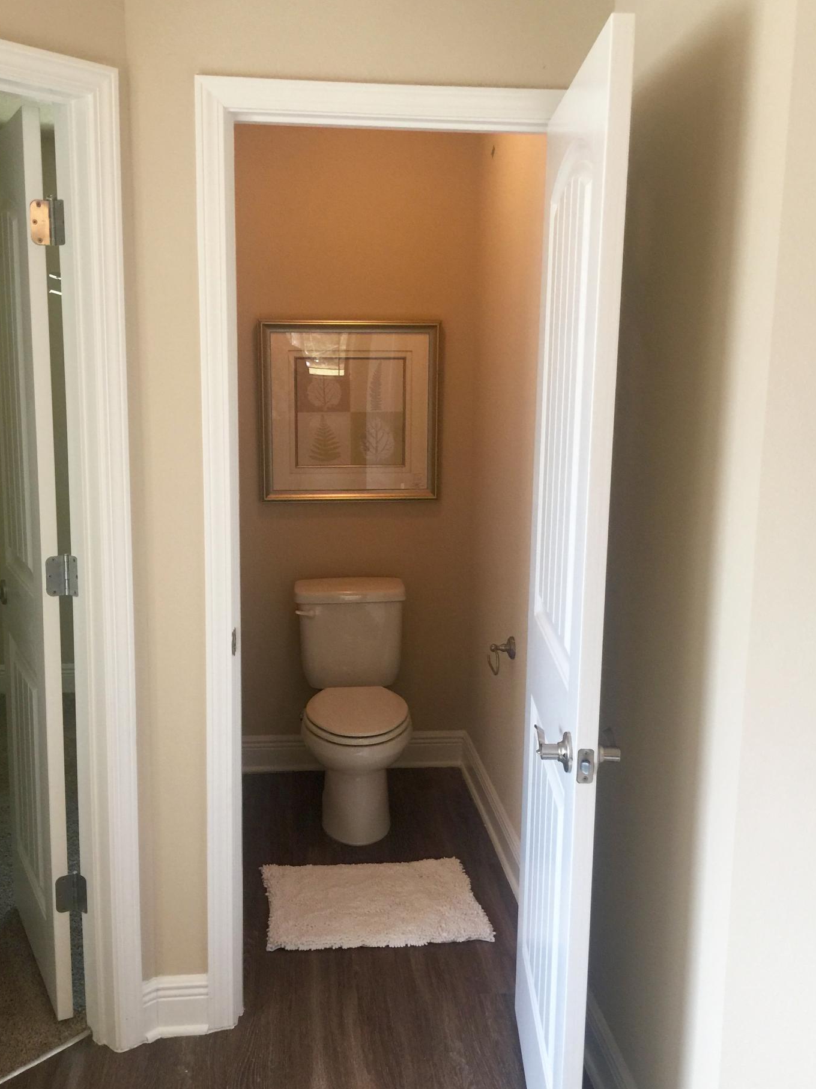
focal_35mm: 32
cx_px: 394
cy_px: 530
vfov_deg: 56.8
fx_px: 1006
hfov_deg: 44.1
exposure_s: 1/30
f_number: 2.2
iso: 50
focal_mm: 4.15
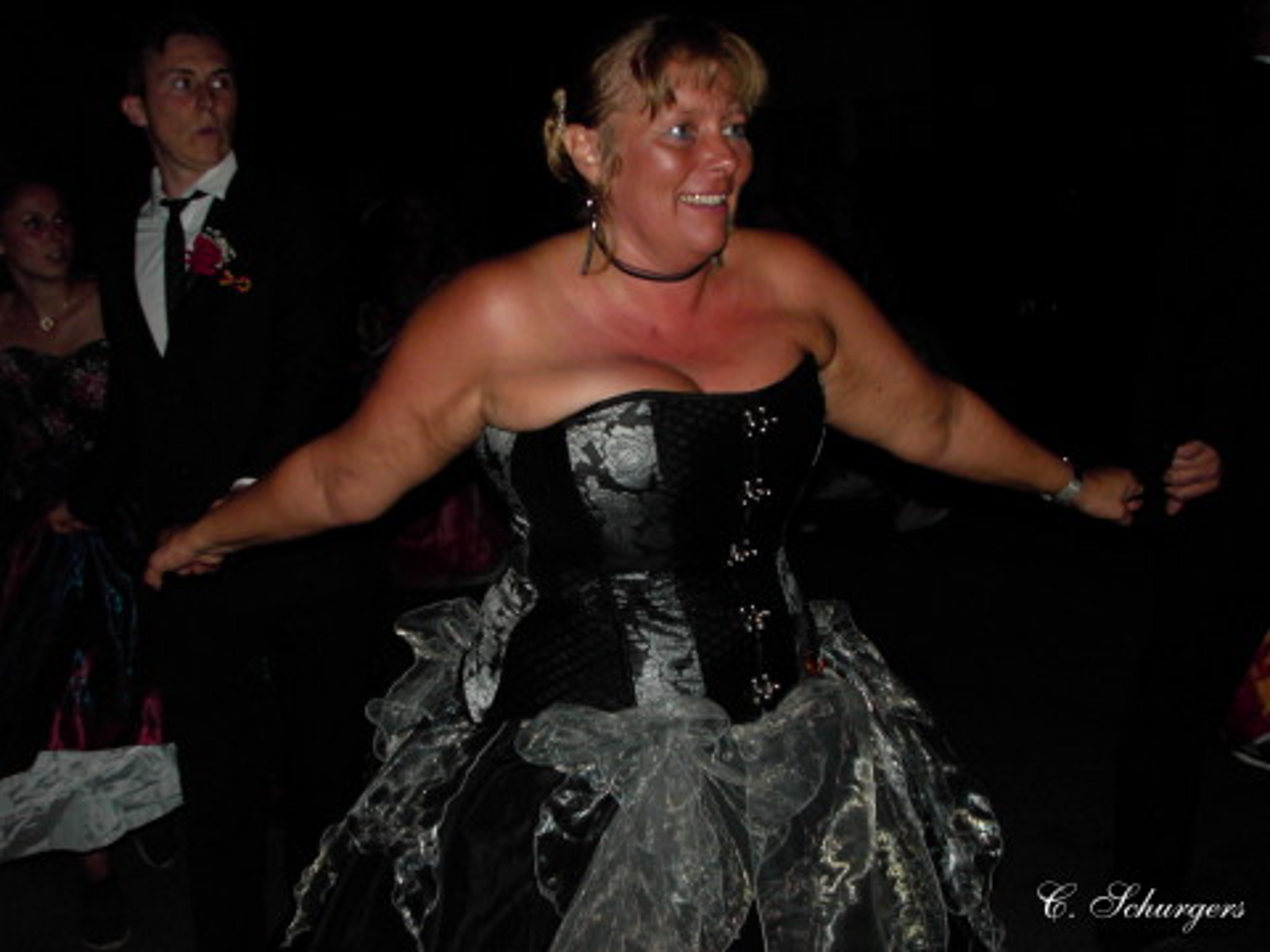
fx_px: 1578
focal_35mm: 43
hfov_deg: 43.9
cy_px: 476
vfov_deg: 33.6
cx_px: 635
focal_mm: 6.6
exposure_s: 1/51
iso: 200
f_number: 2.8
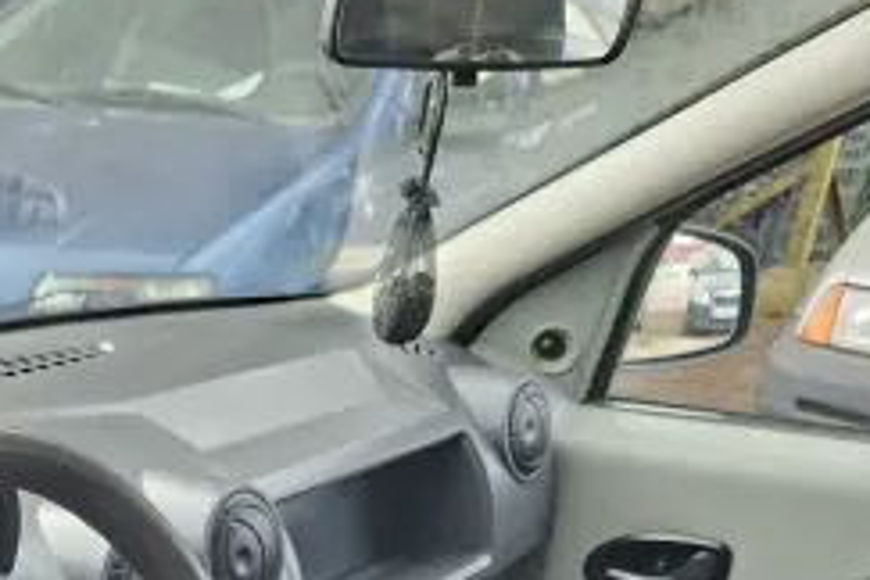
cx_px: -86
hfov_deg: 28.9
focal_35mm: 63
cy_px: 813
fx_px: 1522
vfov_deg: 19.4
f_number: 1.8
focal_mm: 5.54
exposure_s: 1/100
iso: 50
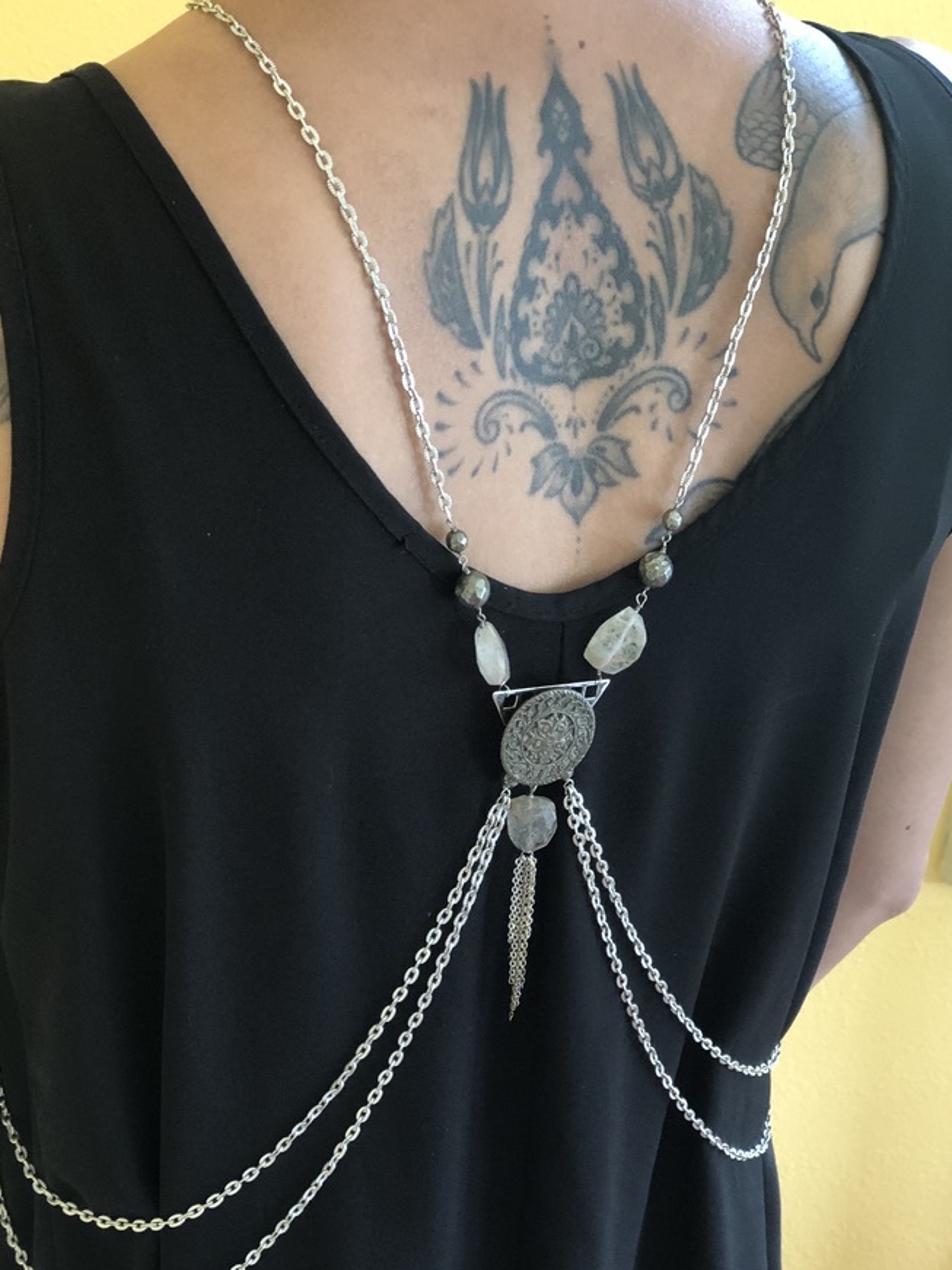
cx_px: 490
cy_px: 639
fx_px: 2457
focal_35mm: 67
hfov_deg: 21.9
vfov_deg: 29.0
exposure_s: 1/30
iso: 200
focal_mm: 6.6
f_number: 2.8
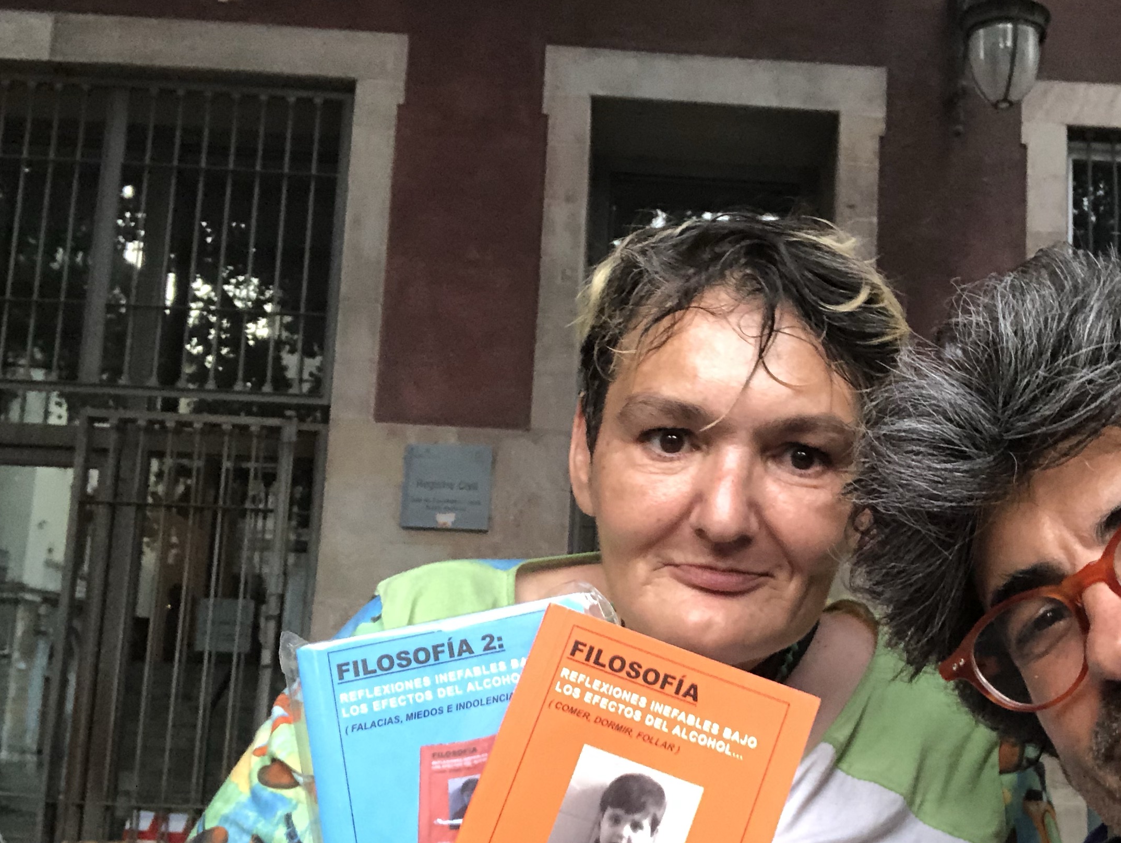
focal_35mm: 46
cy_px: 512
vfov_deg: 31.5
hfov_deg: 40.8
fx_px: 1491
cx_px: 719
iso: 250
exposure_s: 1/30
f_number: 2.2
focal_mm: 2.87
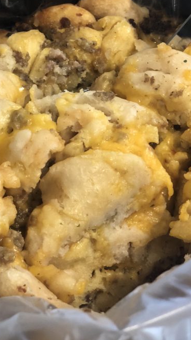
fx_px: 792
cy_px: 117
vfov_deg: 24.1
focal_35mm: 88
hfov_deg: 13.8
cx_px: 100
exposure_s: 1/40
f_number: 2.4
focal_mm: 6
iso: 125
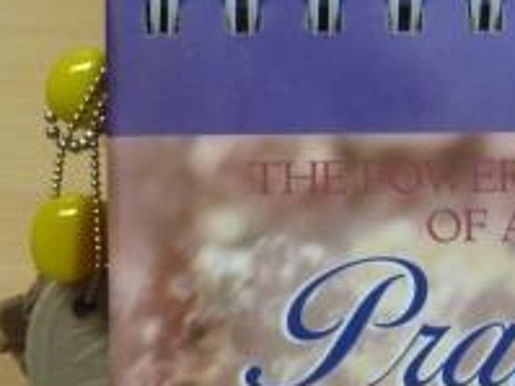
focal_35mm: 162
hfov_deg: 12.0
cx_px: 554
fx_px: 2409
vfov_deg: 9.1
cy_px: 308
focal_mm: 11.9
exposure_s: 1/30
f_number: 4.1
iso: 800
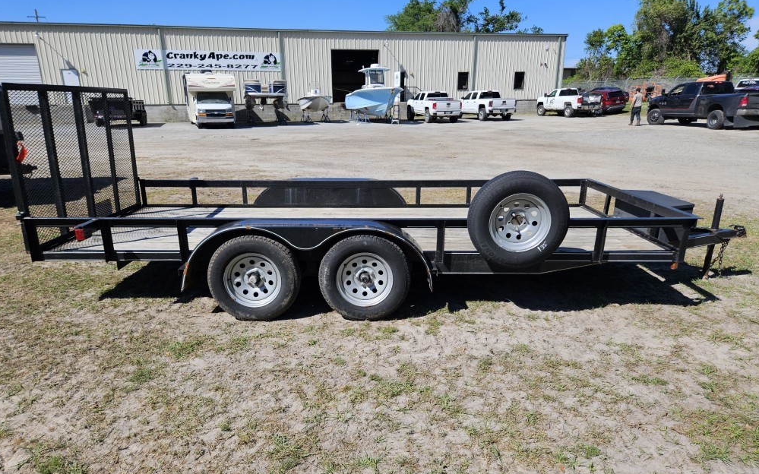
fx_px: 517
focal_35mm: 25
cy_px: 269
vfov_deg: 49.1
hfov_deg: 72.6
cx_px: 373
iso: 25
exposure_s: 1/1814
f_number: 1.8
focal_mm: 5.4
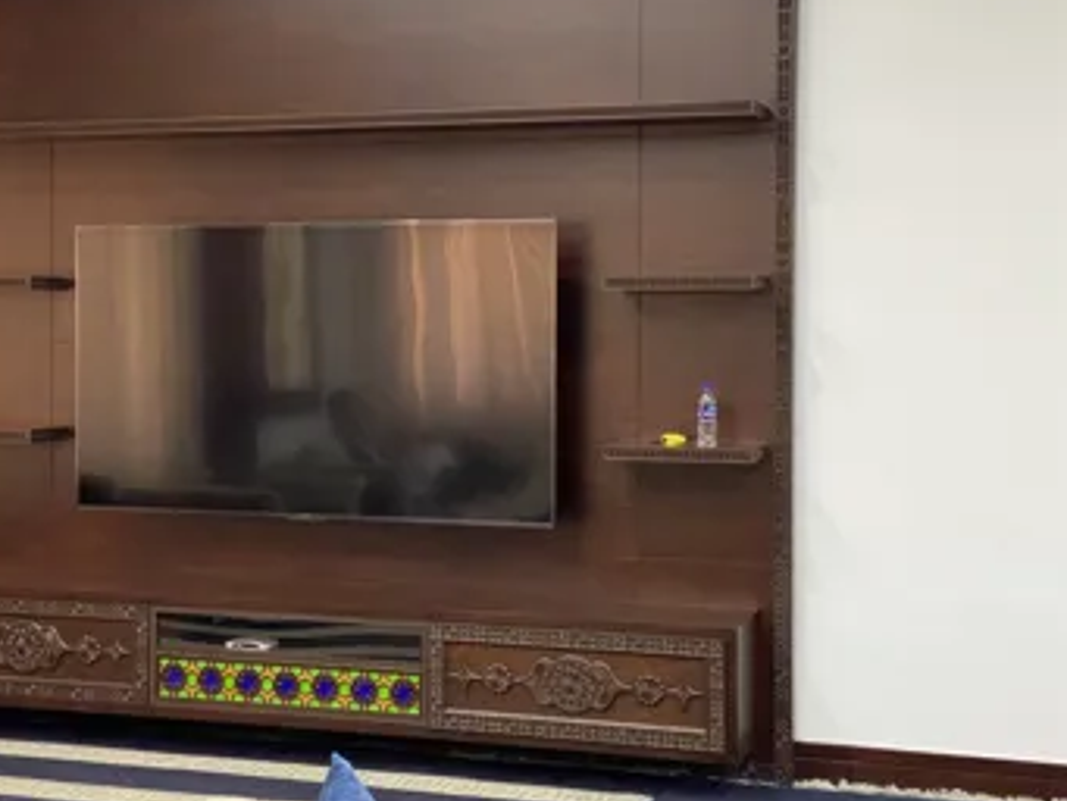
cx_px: 482
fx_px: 1881
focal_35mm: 61
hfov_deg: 31.6
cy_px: 357
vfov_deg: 24.0
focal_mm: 6
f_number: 2
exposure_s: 1/50
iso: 320
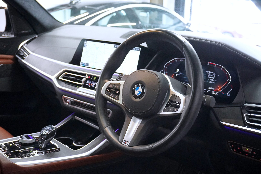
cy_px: 87
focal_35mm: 42
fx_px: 304
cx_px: 130
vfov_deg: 31.9
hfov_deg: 46.4
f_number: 4.5
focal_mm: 28
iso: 6400
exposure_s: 1/125
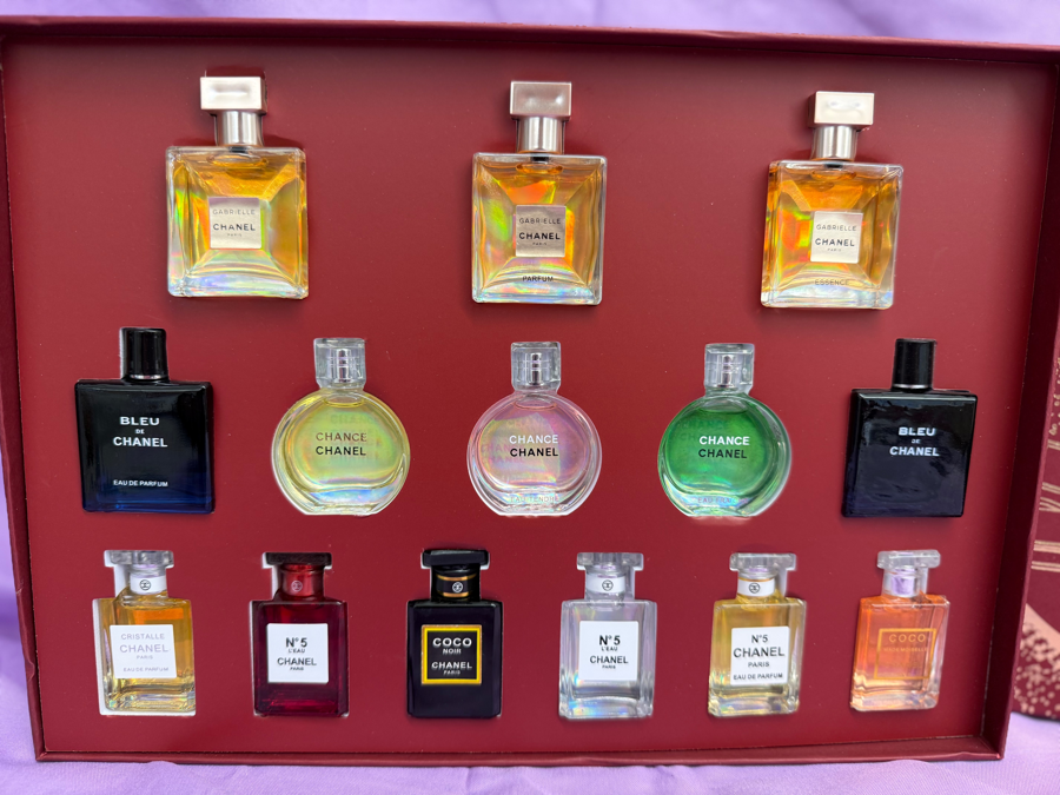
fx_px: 735
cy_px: 398
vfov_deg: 56.8
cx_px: 530
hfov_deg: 71.6
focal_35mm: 24
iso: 200
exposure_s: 1/121
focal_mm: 6.76
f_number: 1.78
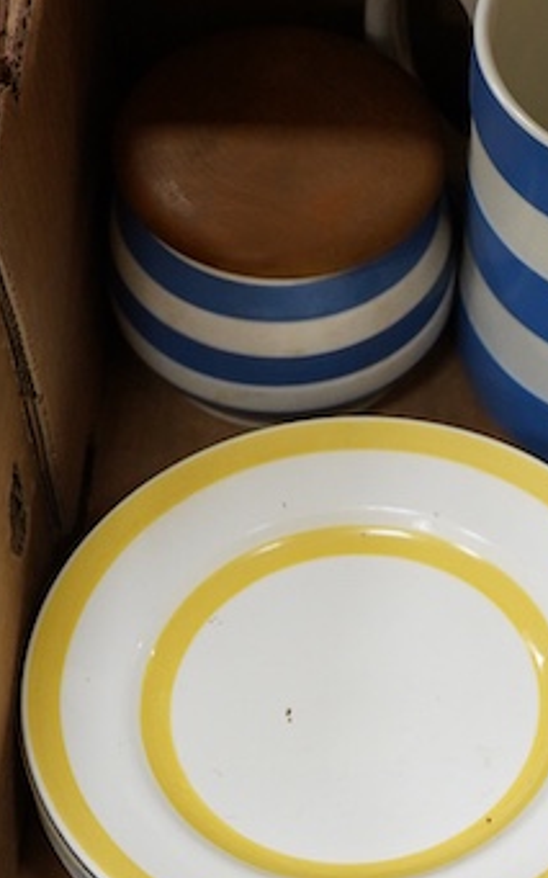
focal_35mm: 121
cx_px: 615
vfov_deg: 17.0
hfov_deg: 10.7
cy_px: 783
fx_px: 2893
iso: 1250
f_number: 3.5
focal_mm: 30
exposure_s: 1/125
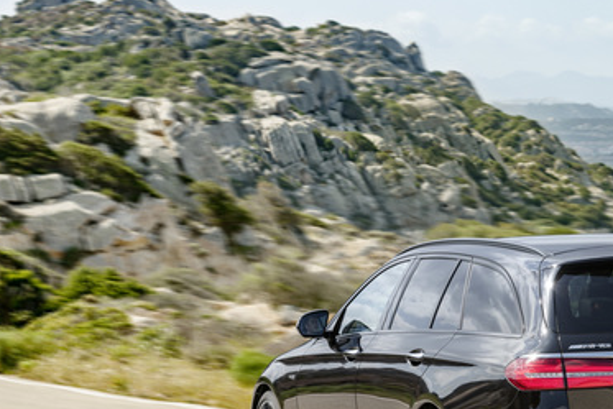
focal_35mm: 158
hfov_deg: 12.9
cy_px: 250
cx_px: 488
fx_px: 2691
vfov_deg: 8.7
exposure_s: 1/160
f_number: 8
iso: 100
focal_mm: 92
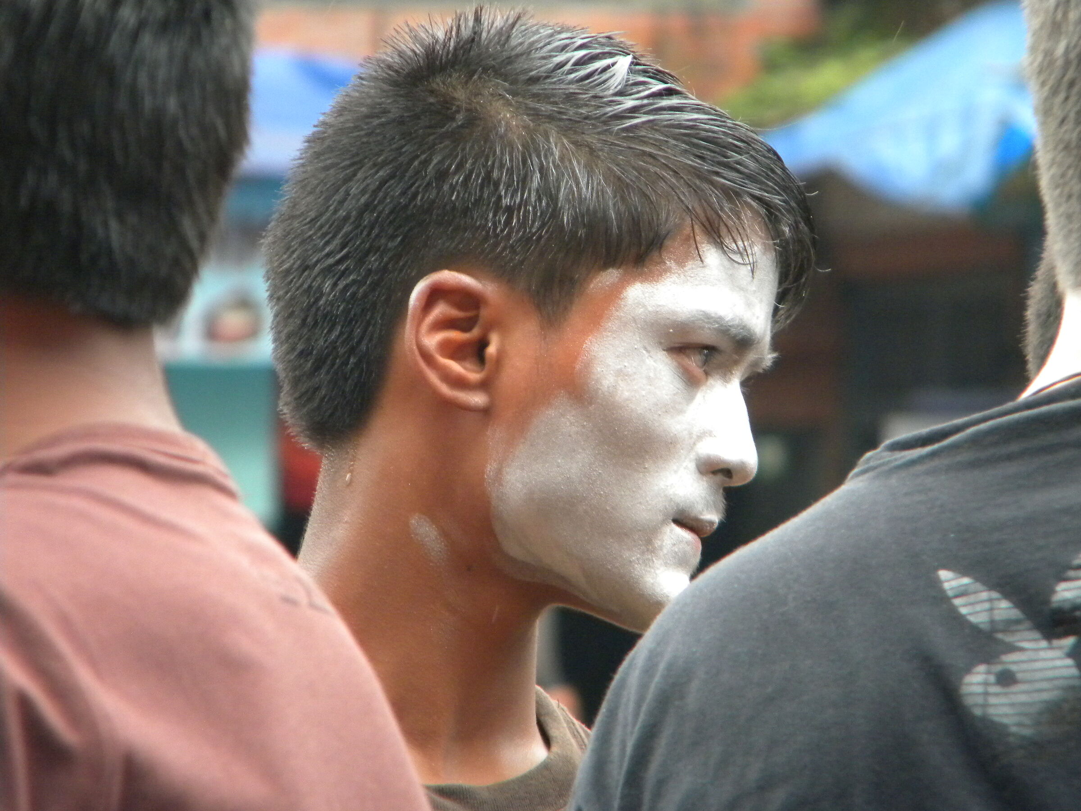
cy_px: 406
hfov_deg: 4.8
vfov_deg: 3.6
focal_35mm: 414
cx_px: 540
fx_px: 12929
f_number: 5.4
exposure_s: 1/282
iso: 473
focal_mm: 75
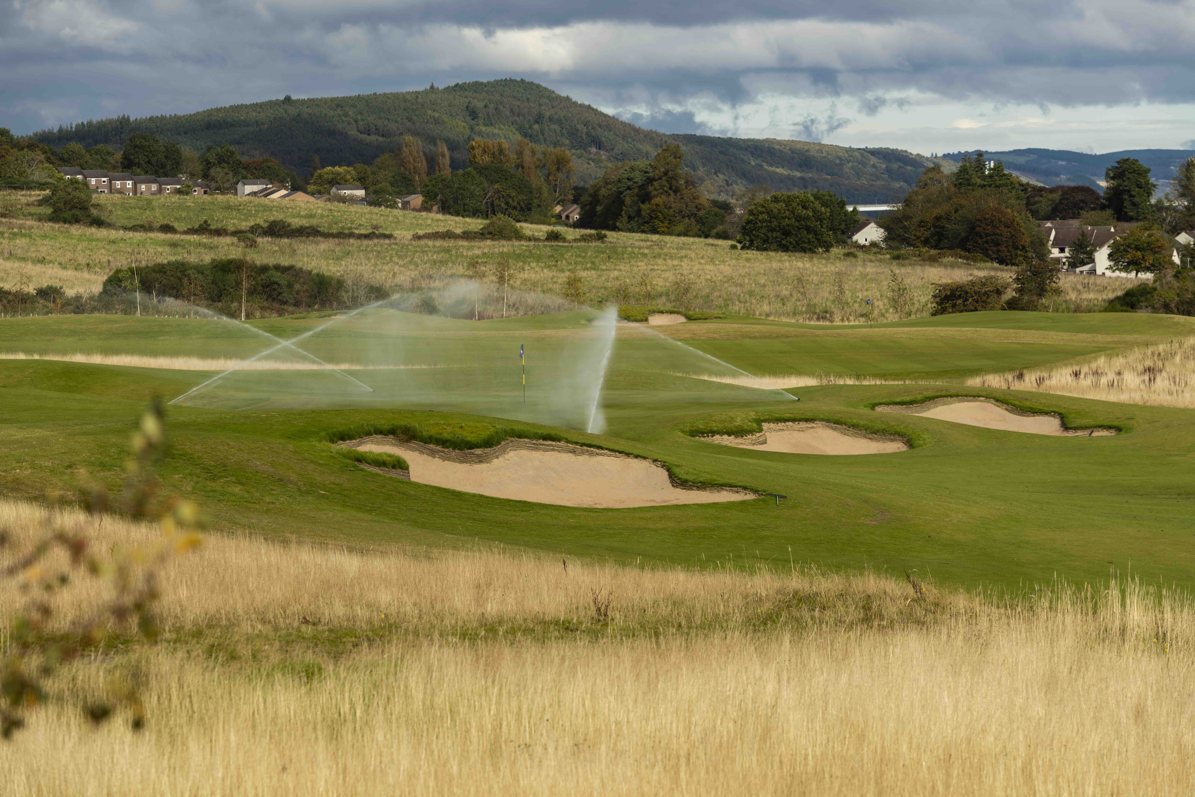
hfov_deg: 15.2
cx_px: 598
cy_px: 398
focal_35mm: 135
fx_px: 4481
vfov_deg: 10.2
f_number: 7.1
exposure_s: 1/250
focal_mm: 135
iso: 64
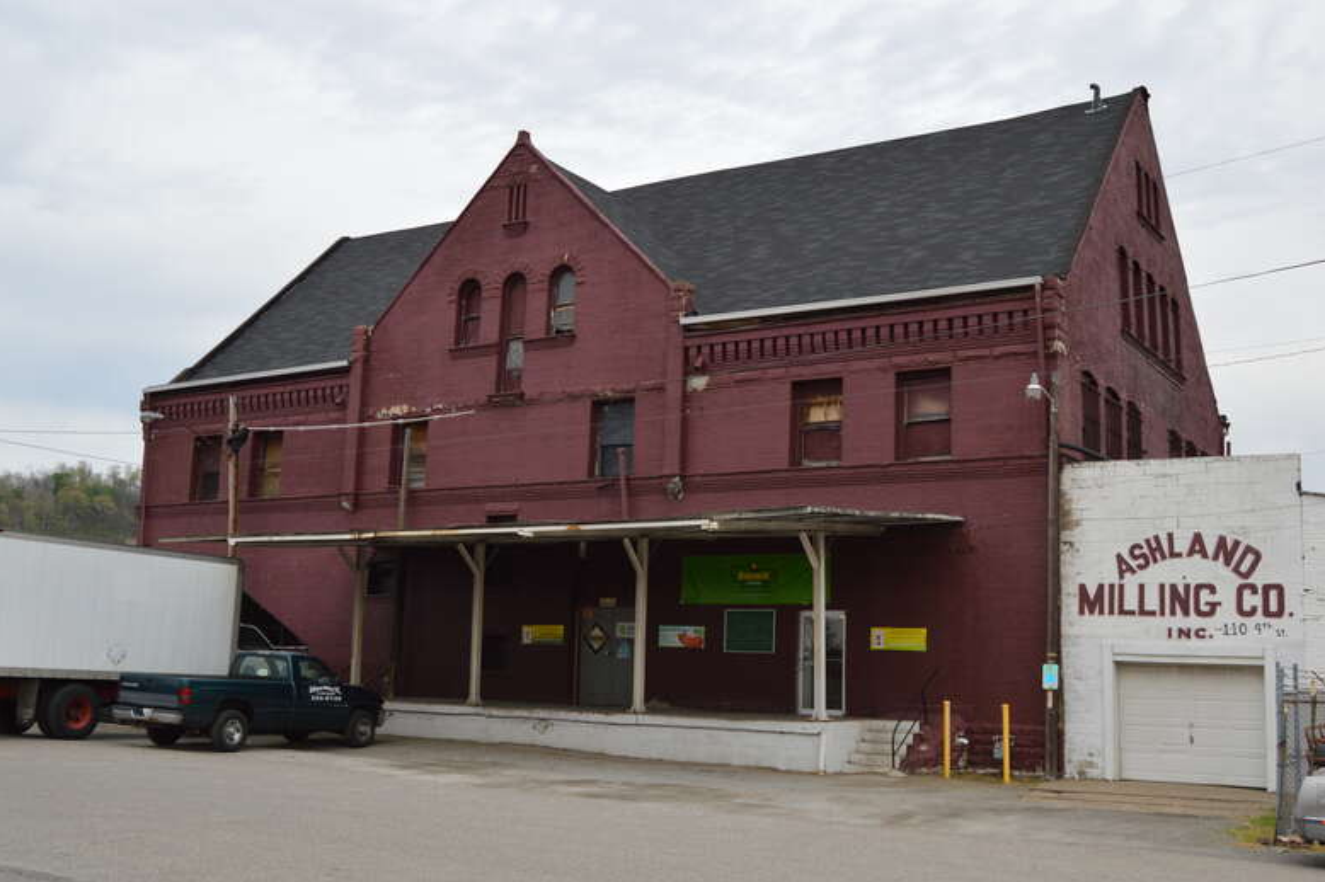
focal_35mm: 37
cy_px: 438
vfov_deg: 35.9
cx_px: 649
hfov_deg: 51.9
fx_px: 1361
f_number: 6.3
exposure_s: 1/200
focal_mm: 24
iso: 100
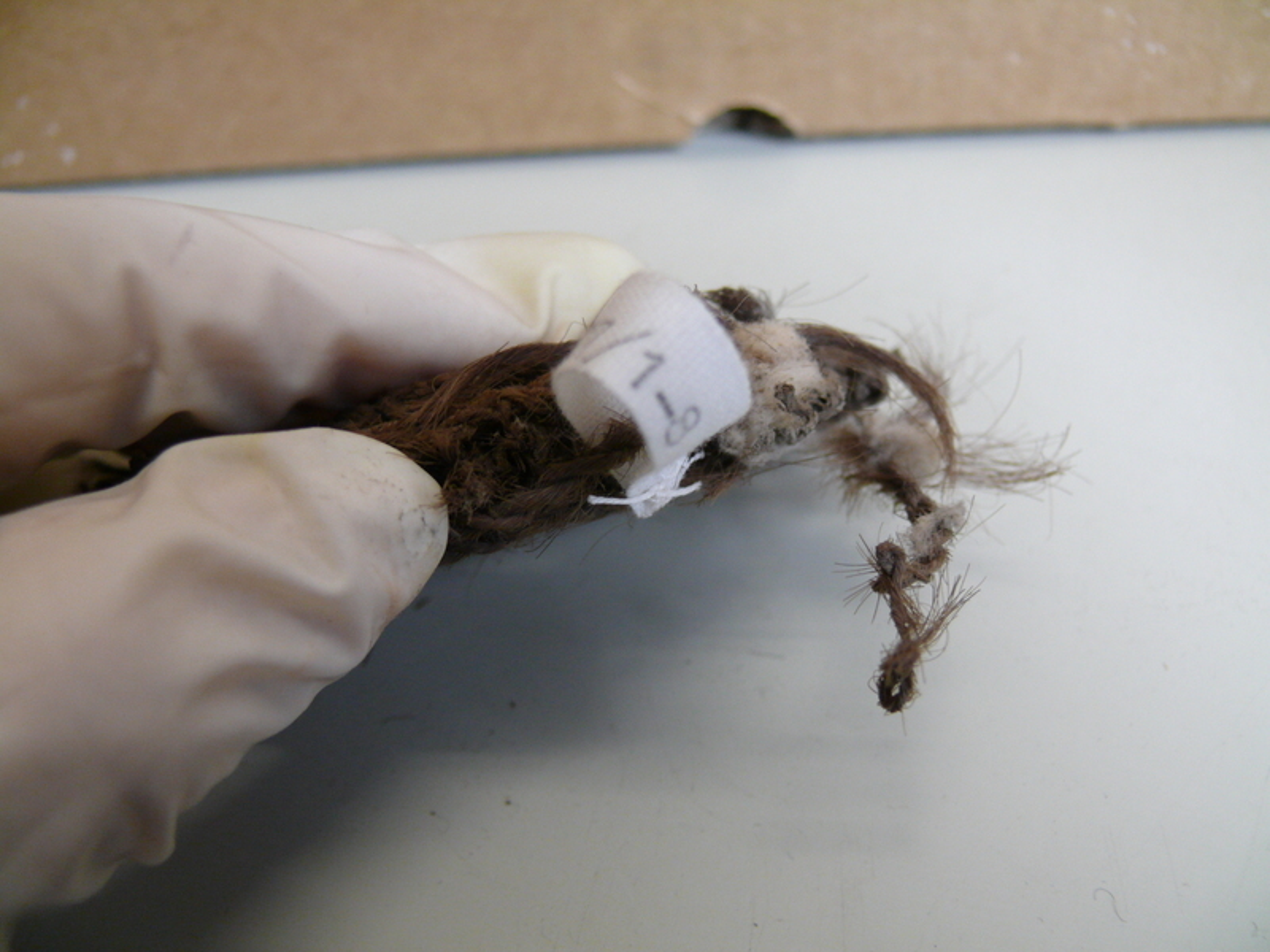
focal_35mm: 37
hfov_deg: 50.1
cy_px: 476
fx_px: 1357
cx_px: 635
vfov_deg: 38.7
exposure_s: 1/20
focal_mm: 7.8
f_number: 2.8
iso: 200
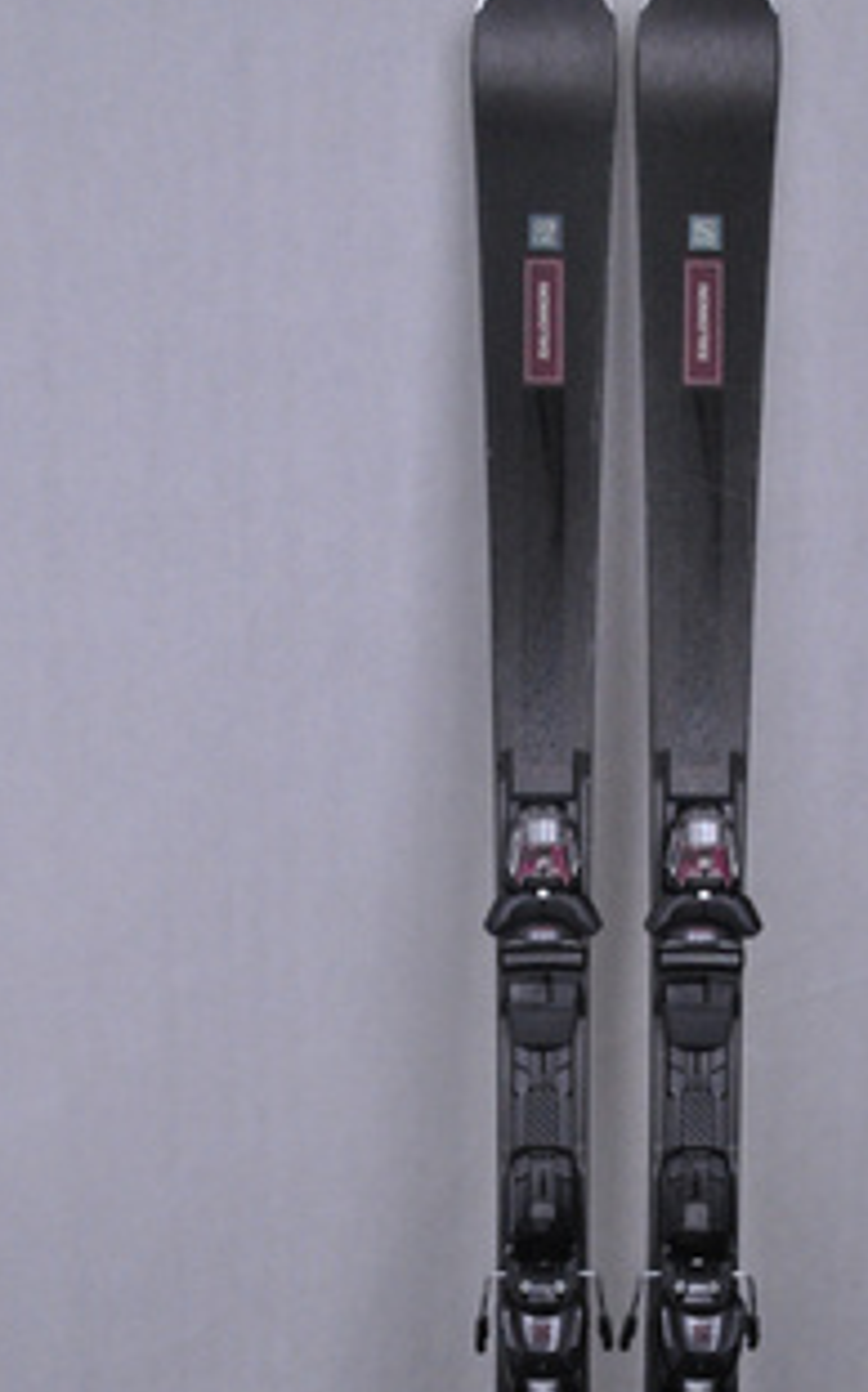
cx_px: 611
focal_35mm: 53
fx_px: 2009
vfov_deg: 37.6
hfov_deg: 24.2
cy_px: 971
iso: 3200
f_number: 9.5
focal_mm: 24
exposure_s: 1/125
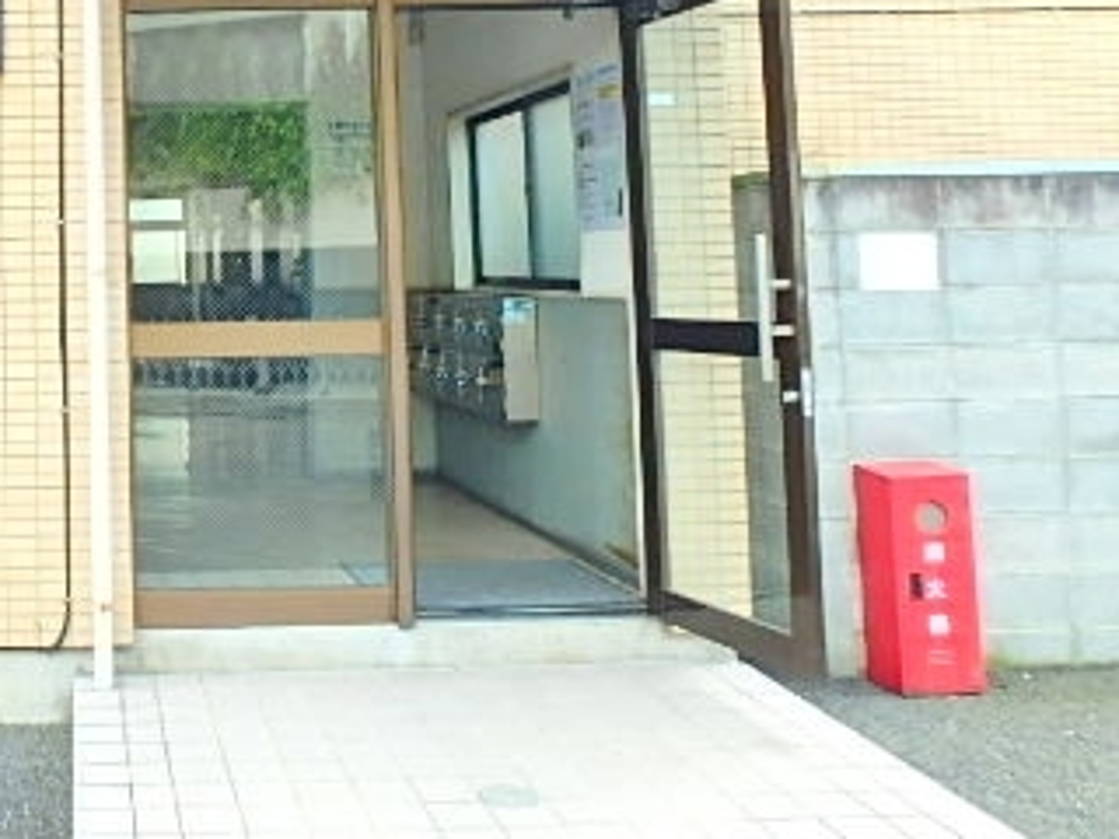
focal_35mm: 42
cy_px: 196
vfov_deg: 33.6
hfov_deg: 40.1
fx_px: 1358
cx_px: 35
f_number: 3.5
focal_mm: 3.7
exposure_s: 1/80
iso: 125
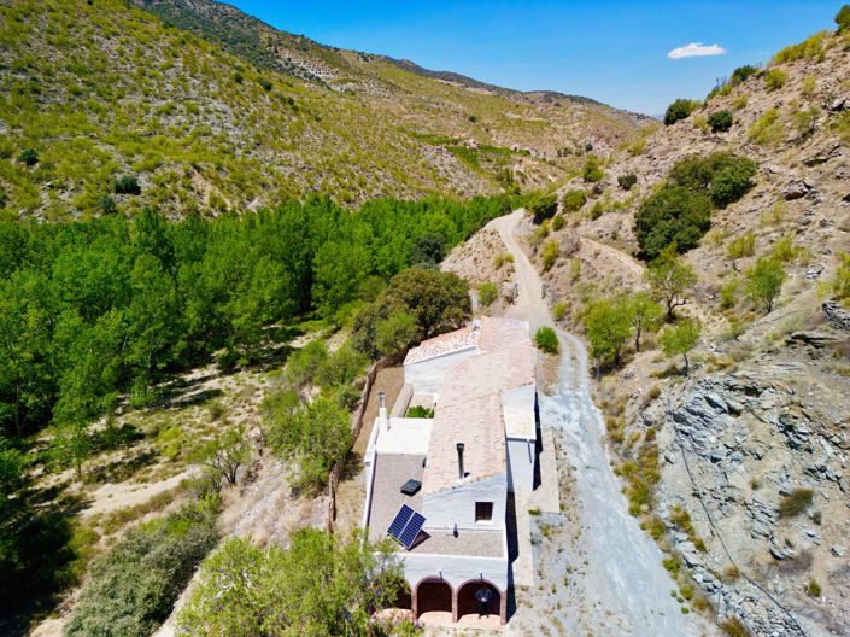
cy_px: 318
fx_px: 589
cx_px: 425
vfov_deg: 56.8
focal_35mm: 24
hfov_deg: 71.6
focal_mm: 6.72
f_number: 1.7
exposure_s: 1/90
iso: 140
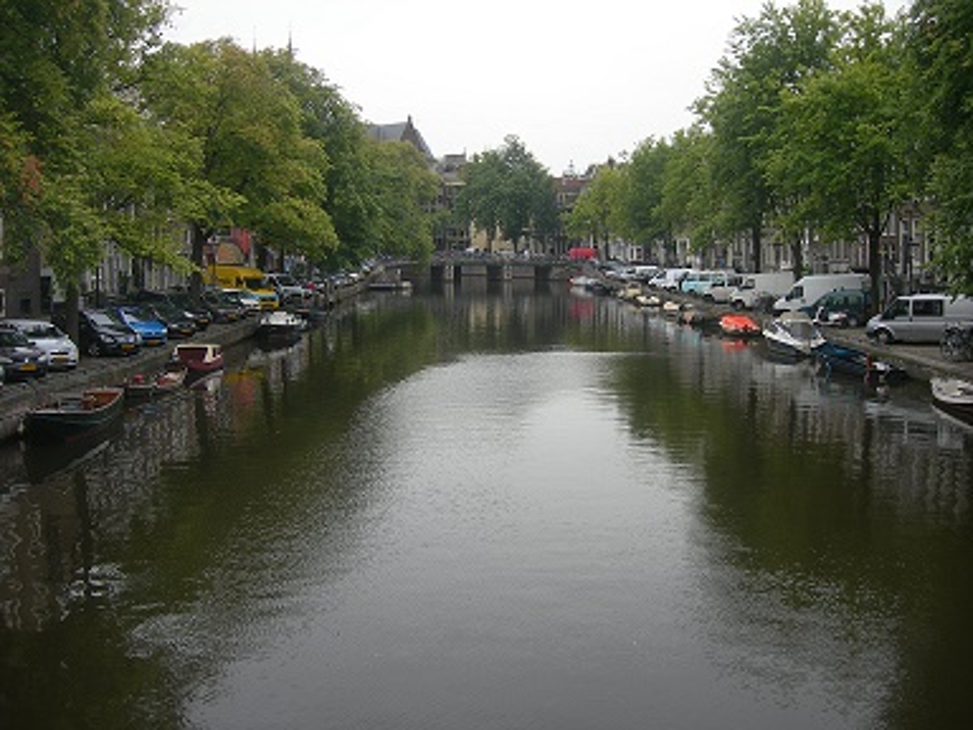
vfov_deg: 37.7
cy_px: 365
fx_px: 1068
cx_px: 486
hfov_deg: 49.0
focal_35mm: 38
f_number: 2.8
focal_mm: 7.8
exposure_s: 1/296
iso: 50
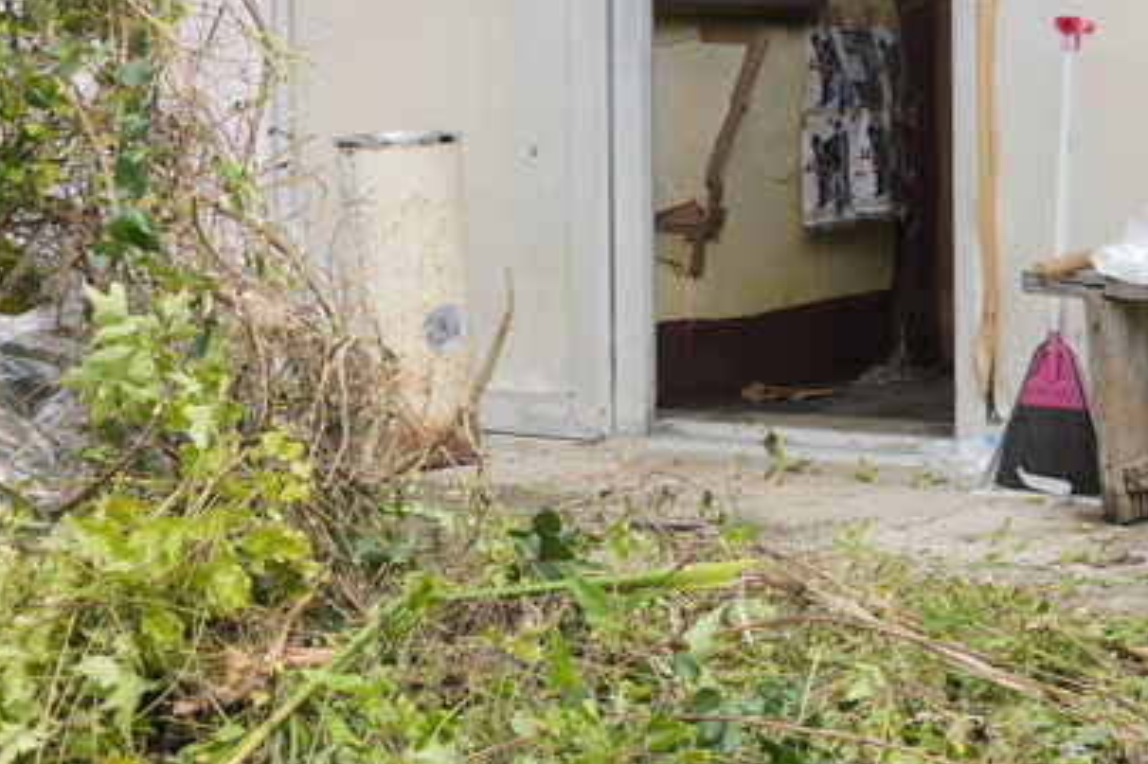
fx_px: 3315
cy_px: 51
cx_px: 872
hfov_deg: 19.5
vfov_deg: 13.0
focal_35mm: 104
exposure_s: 1/250
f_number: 5
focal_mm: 28
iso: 100
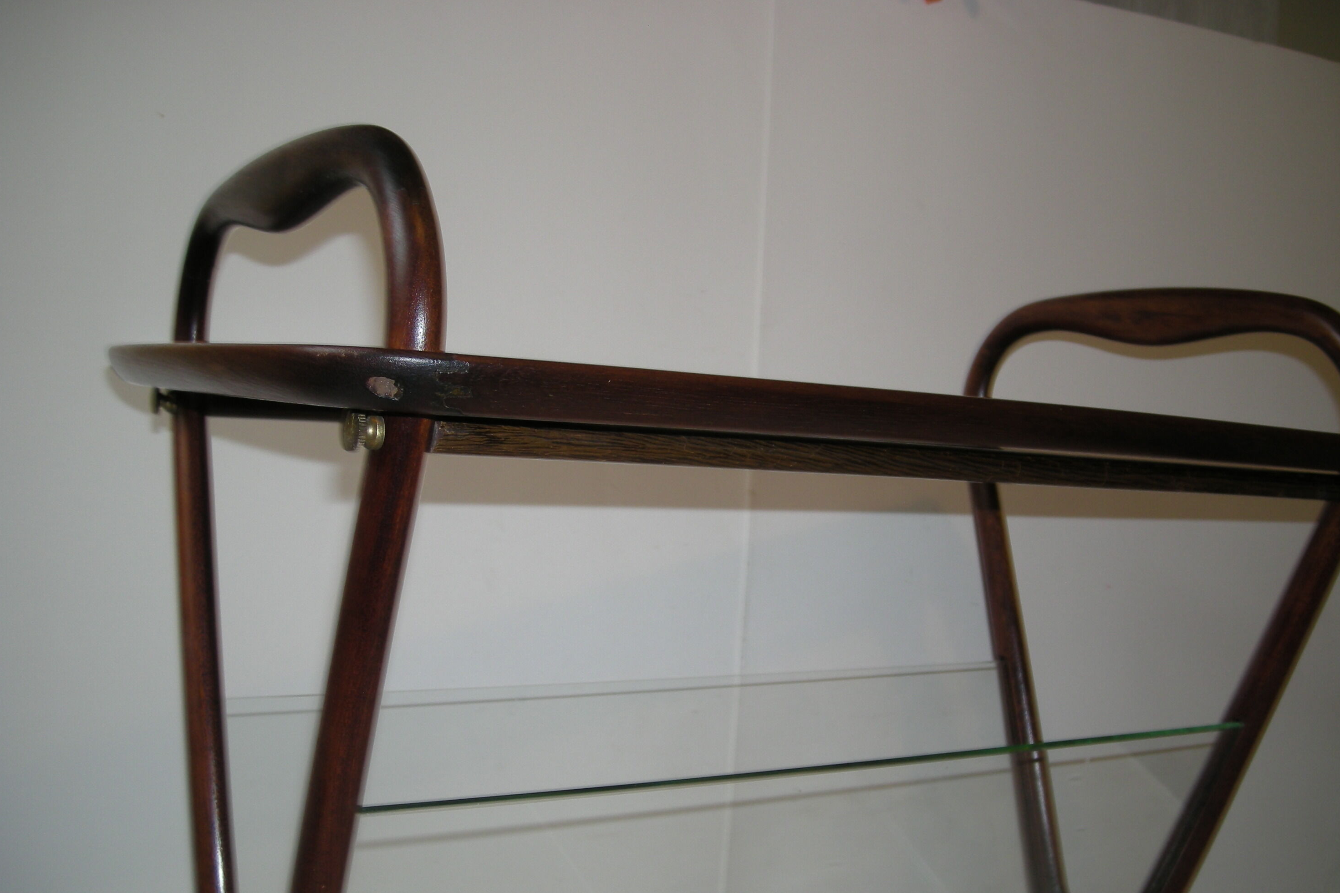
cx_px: 694
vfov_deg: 35.0
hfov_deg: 50.7
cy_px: 497
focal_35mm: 38
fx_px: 1414
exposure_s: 1/44.3
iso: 50
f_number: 2.8
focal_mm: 5.7
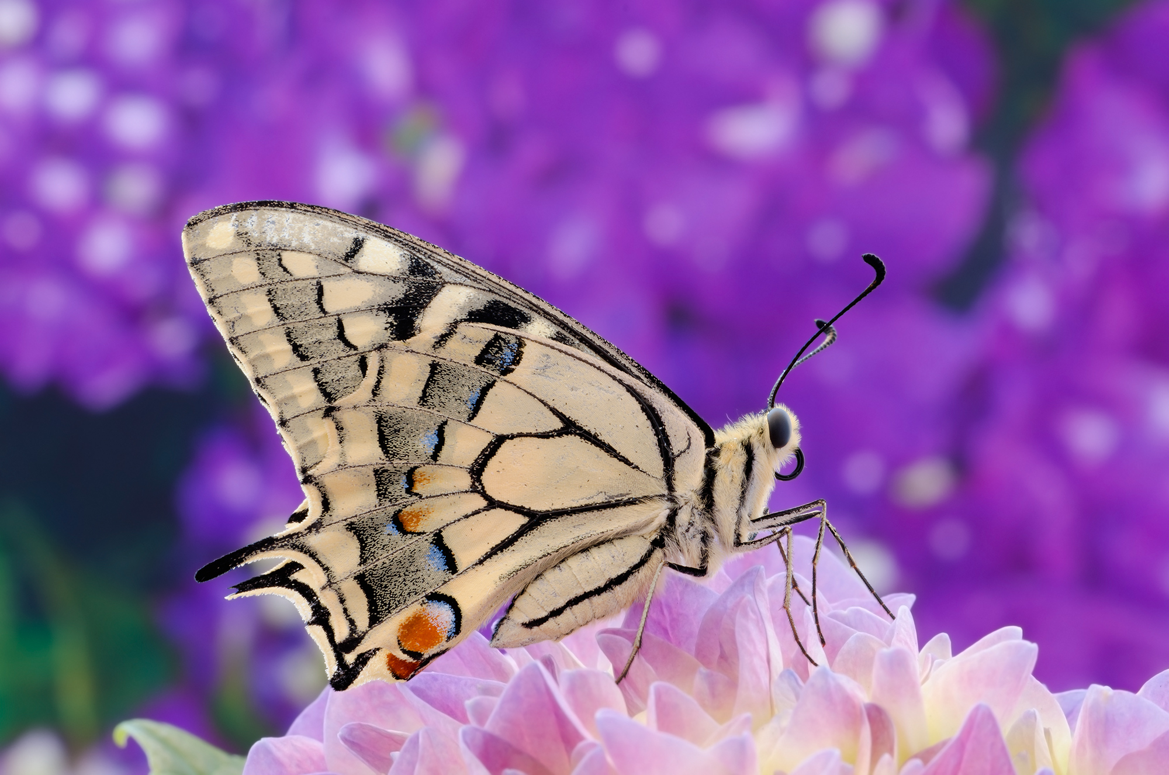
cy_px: 388
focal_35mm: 270
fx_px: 8750
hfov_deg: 7.6
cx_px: 584
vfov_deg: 5.1
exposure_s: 1.3
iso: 100
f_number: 14
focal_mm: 180
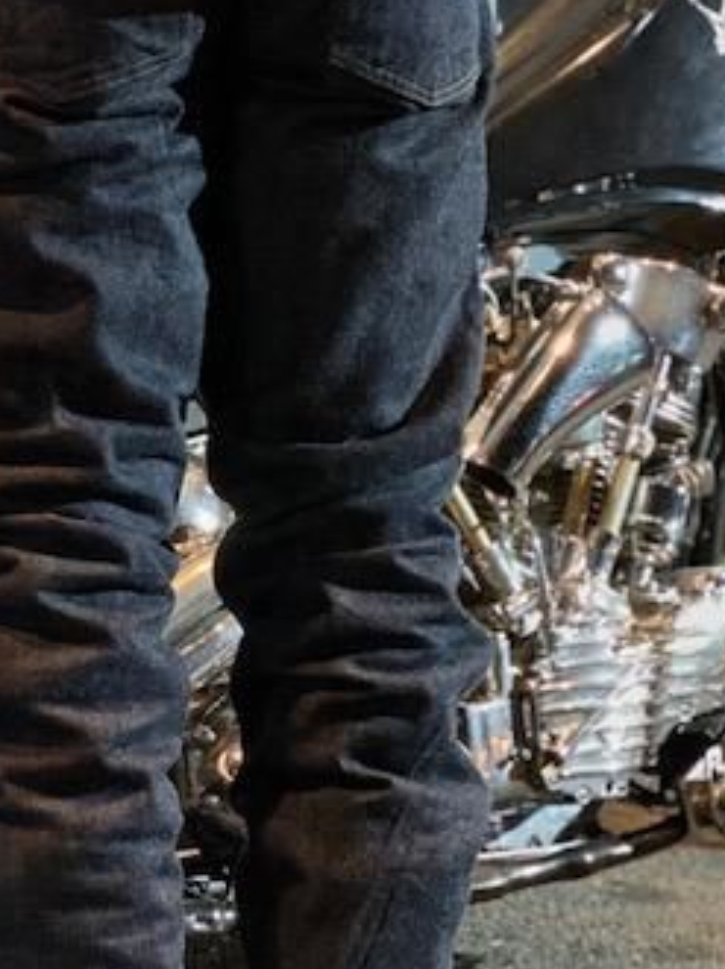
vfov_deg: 19.4
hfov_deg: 14.6
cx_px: 156
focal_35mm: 101
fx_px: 2824
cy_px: 596
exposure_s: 1/14
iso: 500
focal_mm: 6
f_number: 2
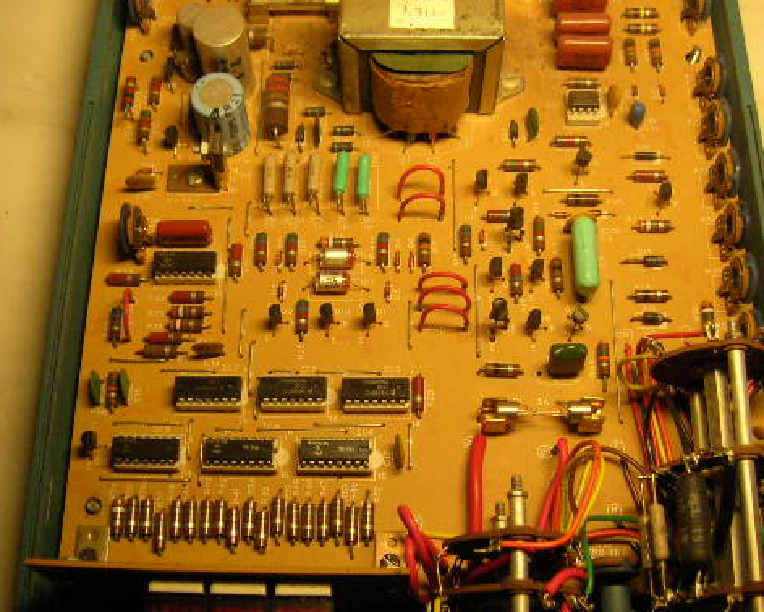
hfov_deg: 41.1
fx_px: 1018
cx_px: 371
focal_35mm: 45
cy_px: 327
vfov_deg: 33.4
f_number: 2.9
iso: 200
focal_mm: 5.7
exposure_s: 1/97.7
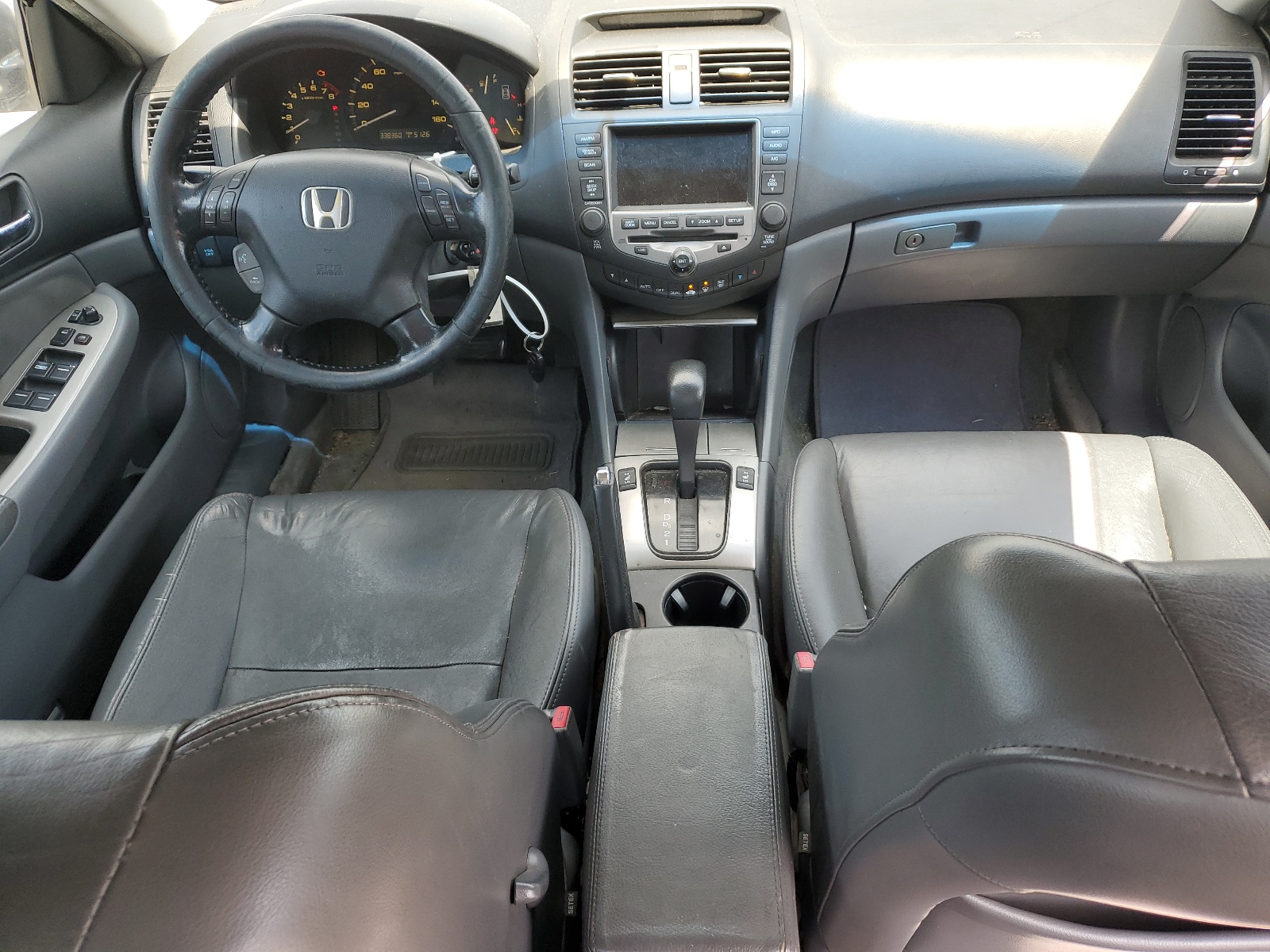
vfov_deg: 53.1
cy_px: 476
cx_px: 635
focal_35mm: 26
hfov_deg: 67.3
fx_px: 954
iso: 50
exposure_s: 1/159
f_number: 1.5
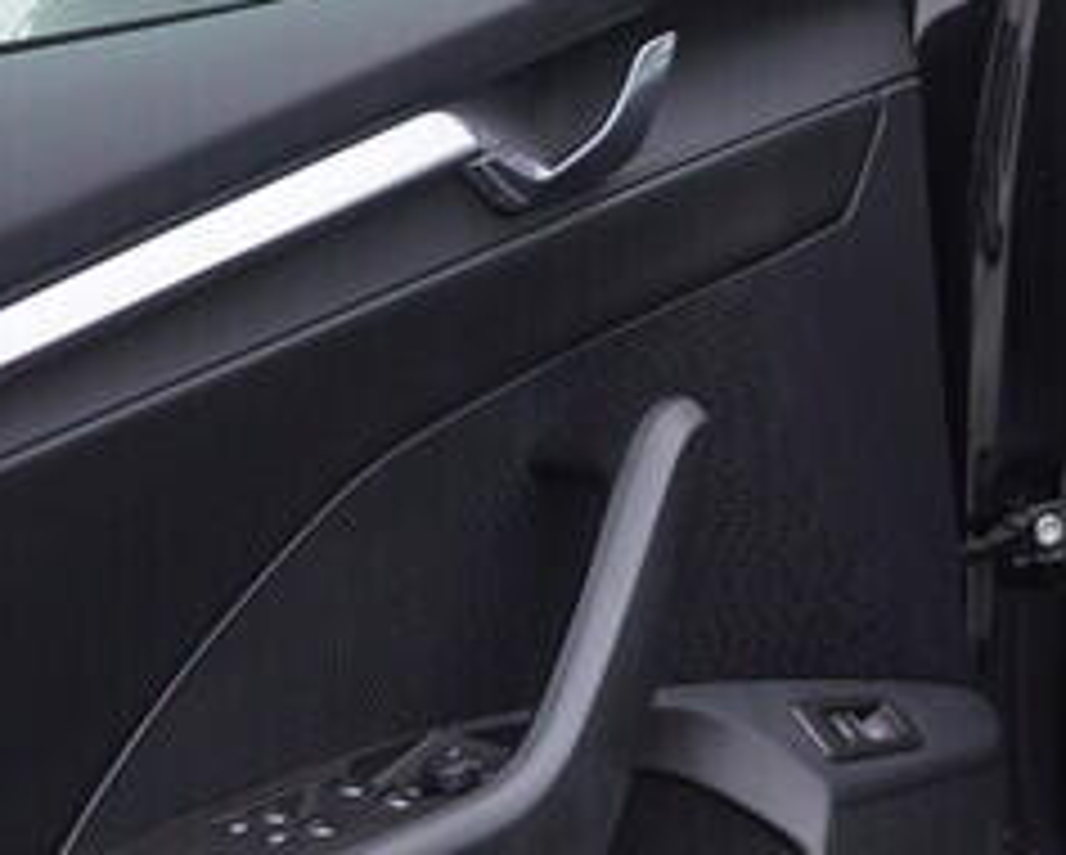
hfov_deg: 13.0
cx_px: 1111
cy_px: 376
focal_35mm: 146
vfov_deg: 10.6
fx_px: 4610
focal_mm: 24
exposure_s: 1/60
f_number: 3.5
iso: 125
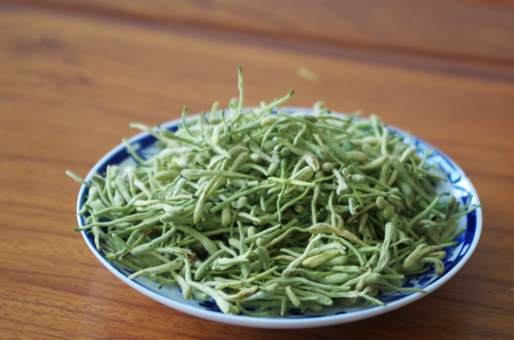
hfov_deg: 21.9
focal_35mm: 93
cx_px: 290
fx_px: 1325
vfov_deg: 14.6
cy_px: 185
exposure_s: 1/100
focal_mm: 55
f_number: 5.6
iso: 800
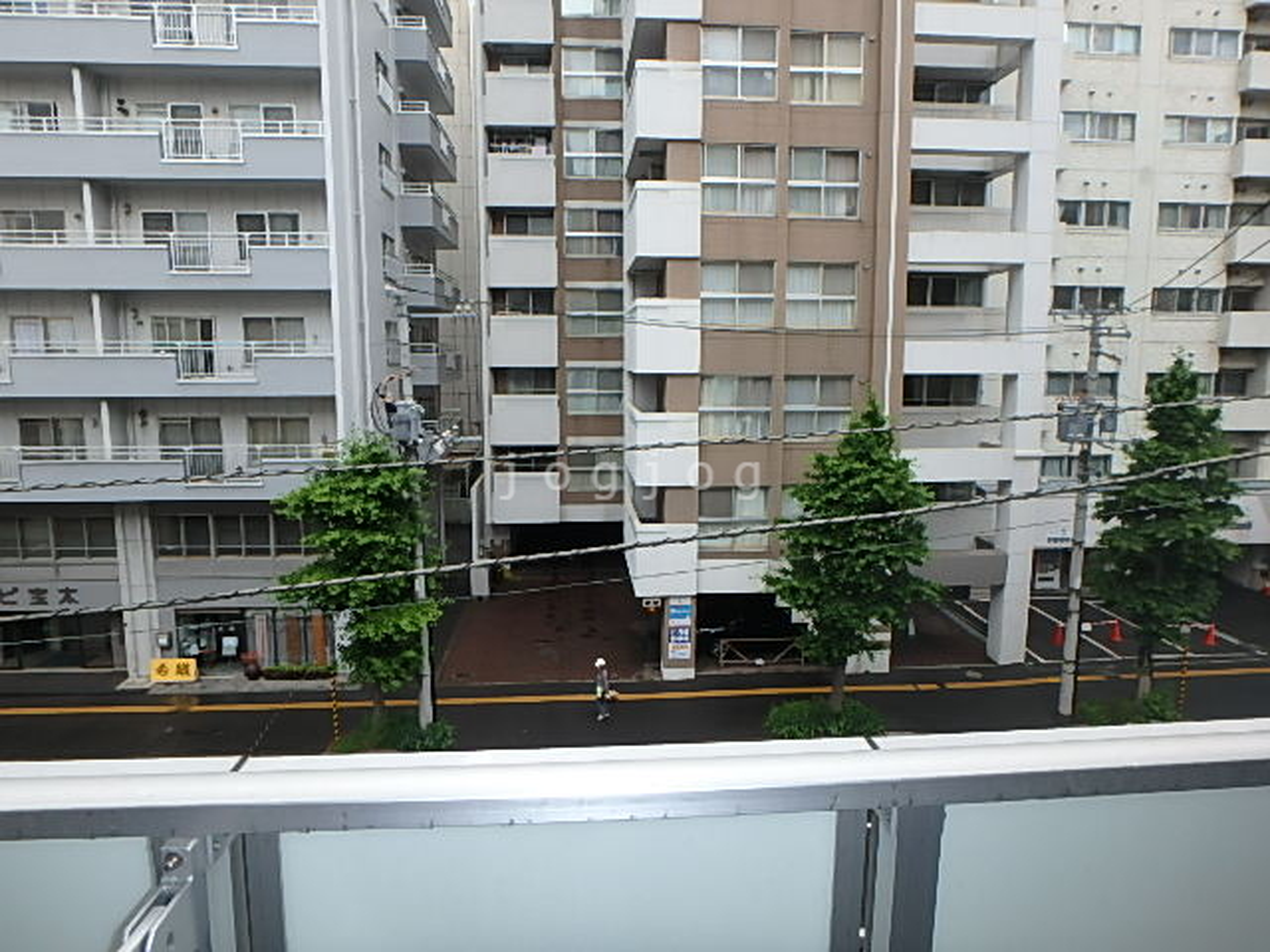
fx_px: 770
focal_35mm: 21
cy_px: 476
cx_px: 635
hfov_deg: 79.0
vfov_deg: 63.4
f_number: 3.5
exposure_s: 1/320
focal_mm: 3.7
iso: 125
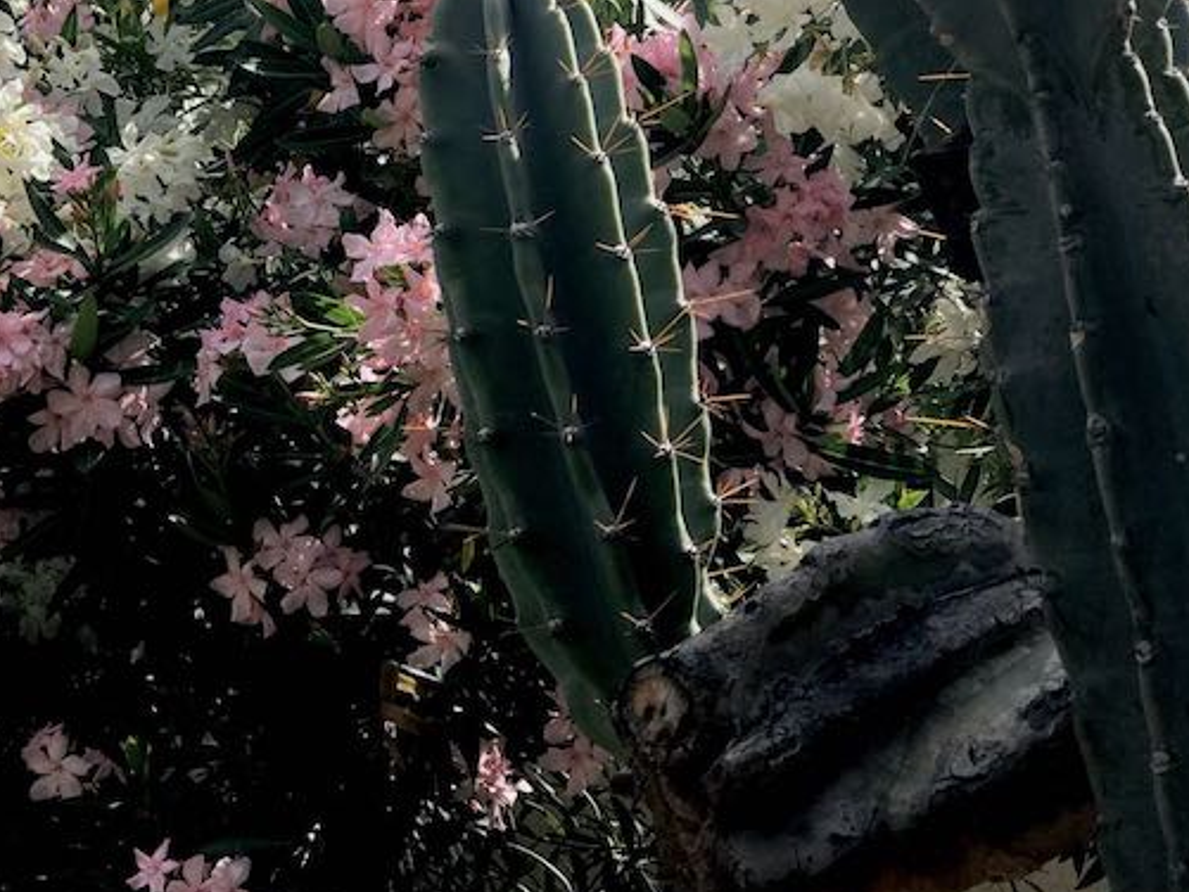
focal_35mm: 91
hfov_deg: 21.3
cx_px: 252
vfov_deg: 16.1
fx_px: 3126
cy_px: 195
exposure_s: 1/435
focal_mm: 6.6
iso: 20
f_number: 2.8
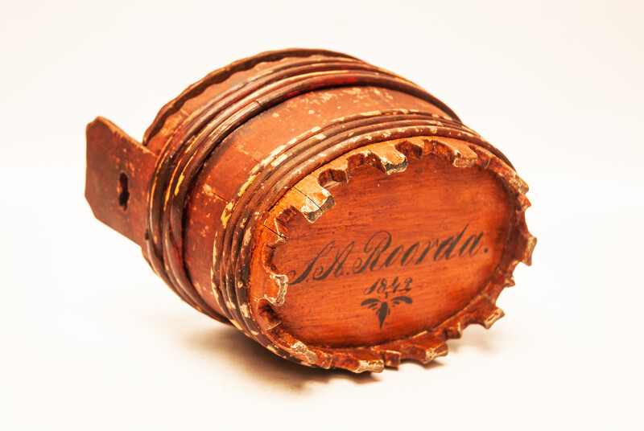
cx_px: 322
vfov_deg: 19.8
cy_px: 216
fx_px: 1236
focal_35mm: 69
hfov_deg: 29.2
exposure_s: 1/10
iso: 100
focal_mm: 46
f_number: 4.5
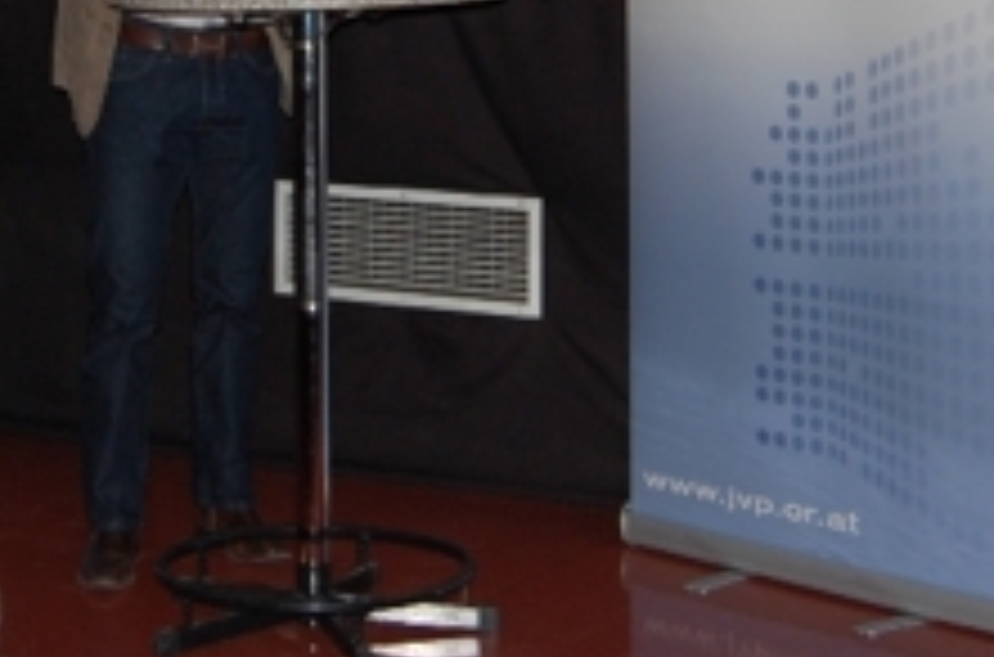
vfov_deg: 12.9
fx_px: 2863
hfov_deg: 19.5
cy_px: -32
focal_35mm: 104
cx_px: 225
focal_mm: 26
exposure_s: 1/60
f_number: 4.2
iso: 400
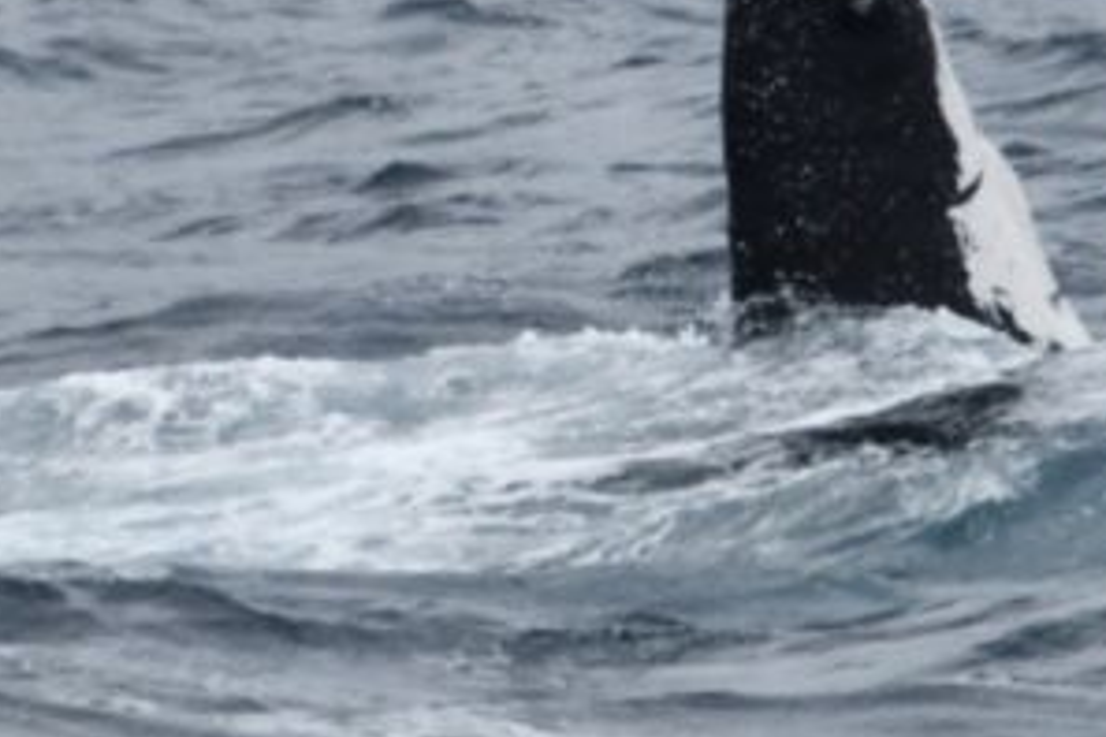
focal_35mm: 1618
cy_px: -76
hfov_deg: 1.3
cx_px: 745
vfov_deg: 0.8
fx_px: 49705
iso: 1000
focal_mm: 600
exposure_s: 1/8000
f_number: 6.3
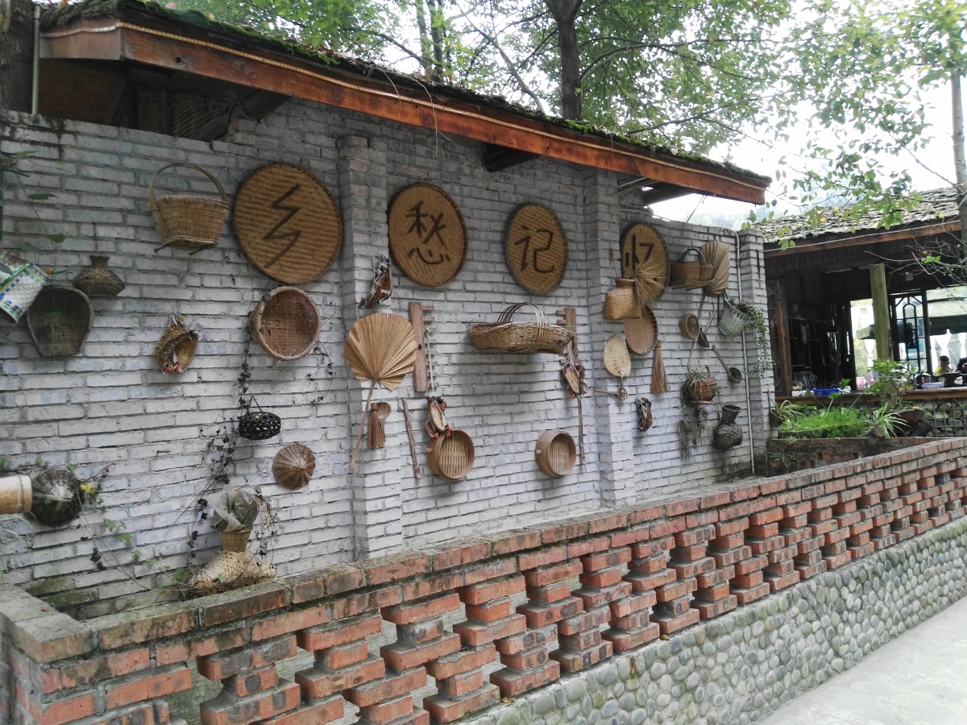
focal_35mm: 28
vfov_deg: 49.7
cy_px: 362
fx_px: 782
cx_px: 484
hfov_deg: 63.4
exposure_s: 1/40
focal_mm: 2.96
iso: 70
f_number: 2
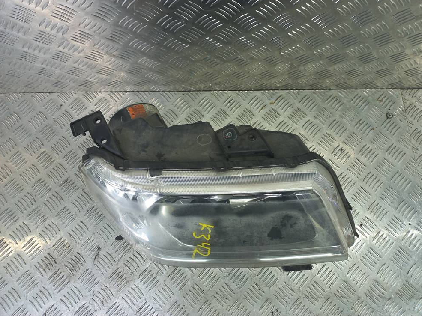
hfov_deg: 67.3
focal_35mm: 26
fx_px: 317
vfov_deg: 53.0
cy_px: 153
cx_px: 218
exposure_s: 1/50
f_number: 1.8
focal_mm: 4.6
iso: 50
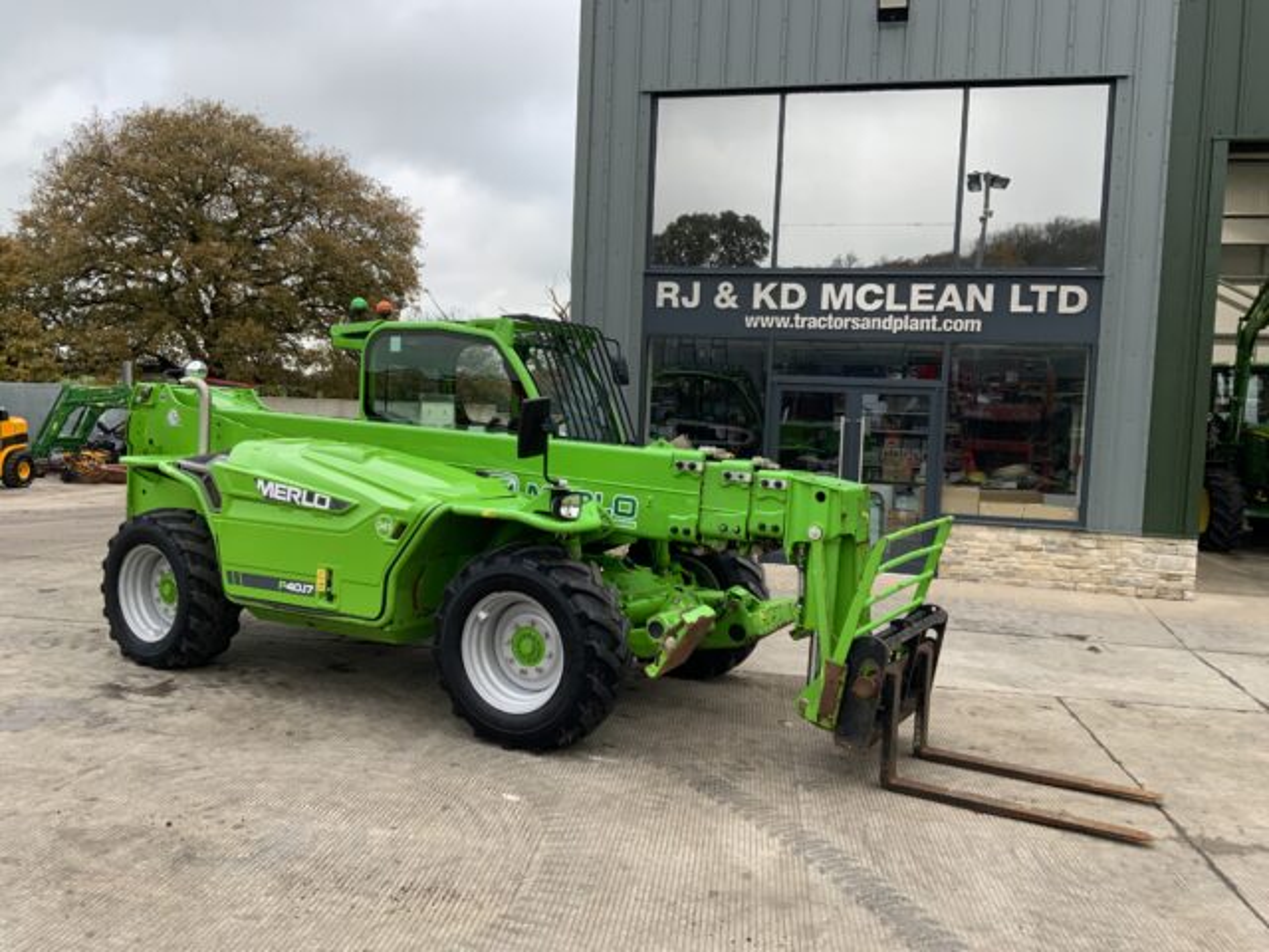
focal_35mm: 29
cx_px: 634
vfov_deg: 48.2
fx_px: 1063
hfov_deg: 61.7
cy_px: 476
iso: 64
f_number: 1.8
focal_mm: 3
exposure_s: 1/97
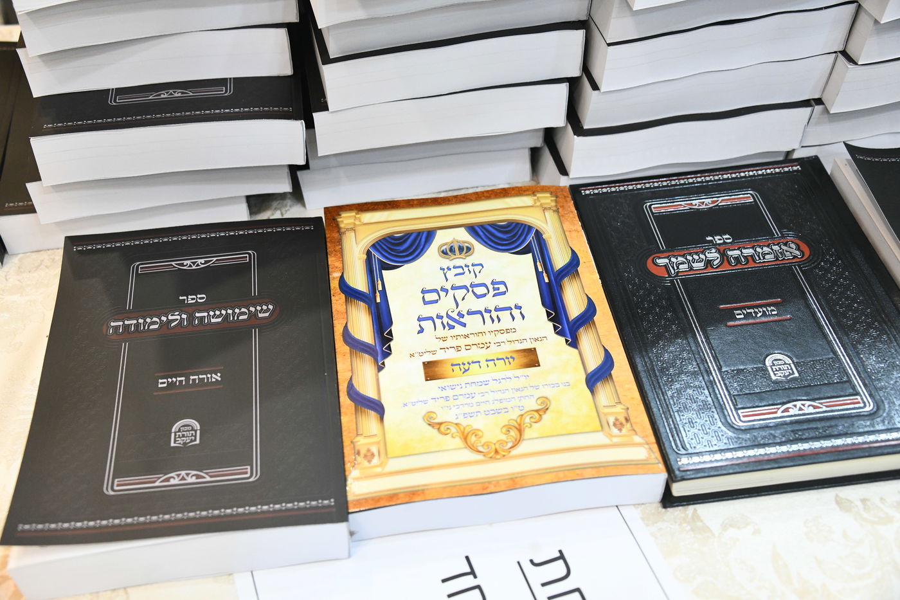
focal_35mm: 44
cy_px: 300
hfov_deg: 44.5
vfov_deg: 30.5
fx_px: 1100
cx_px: 450
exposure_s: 1/125
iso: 3200
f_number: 5.6
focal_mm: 44
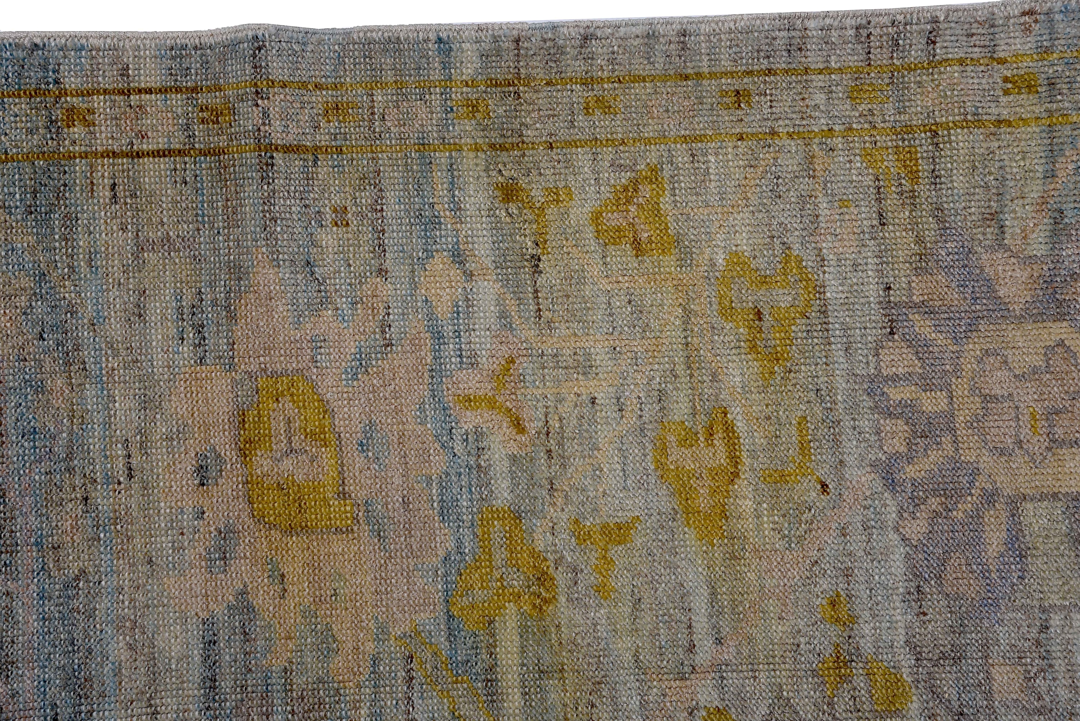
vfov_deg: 27.0
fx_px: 1501
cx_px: 540
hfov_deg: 39.6
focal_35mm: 50
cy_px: 360
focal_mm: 50
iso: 100
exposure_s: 1/125
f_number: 7.1
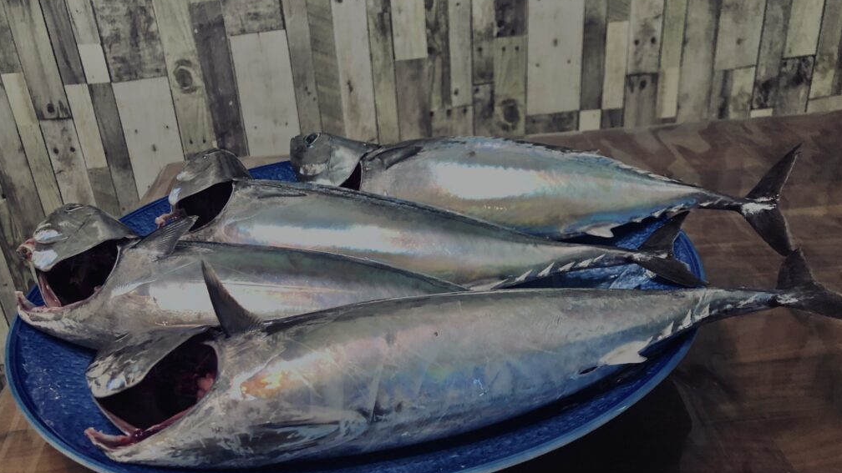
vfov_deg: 37.8
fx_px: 692
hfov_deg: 62.6
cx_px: 423
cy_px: 255
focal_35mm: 31
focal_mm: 3.99
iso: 64
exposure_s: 1/15
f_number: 1.8
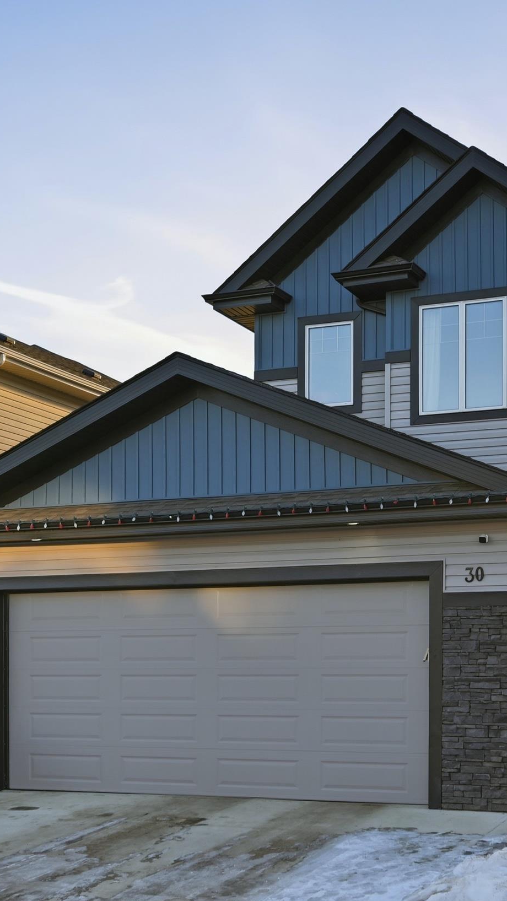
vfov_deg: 42.9
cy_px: 457
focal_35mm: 48
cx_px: 366
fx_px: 1147
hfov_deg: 24.7
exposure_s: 1/640
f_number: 7.1
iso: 100
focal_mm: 30
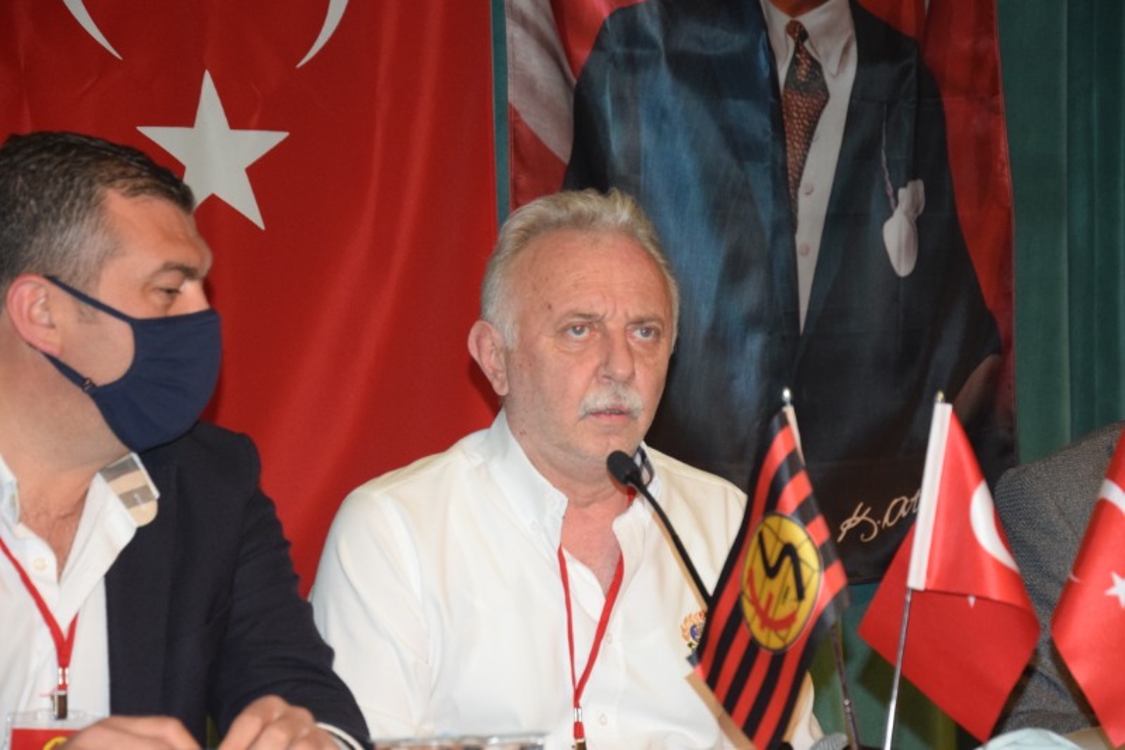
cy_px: 375
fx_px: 3515
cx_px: 562
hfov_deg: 18.2
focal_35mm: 112
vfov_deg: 12.2
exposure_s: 1/60
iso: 1600
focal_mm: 75
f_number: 5.6
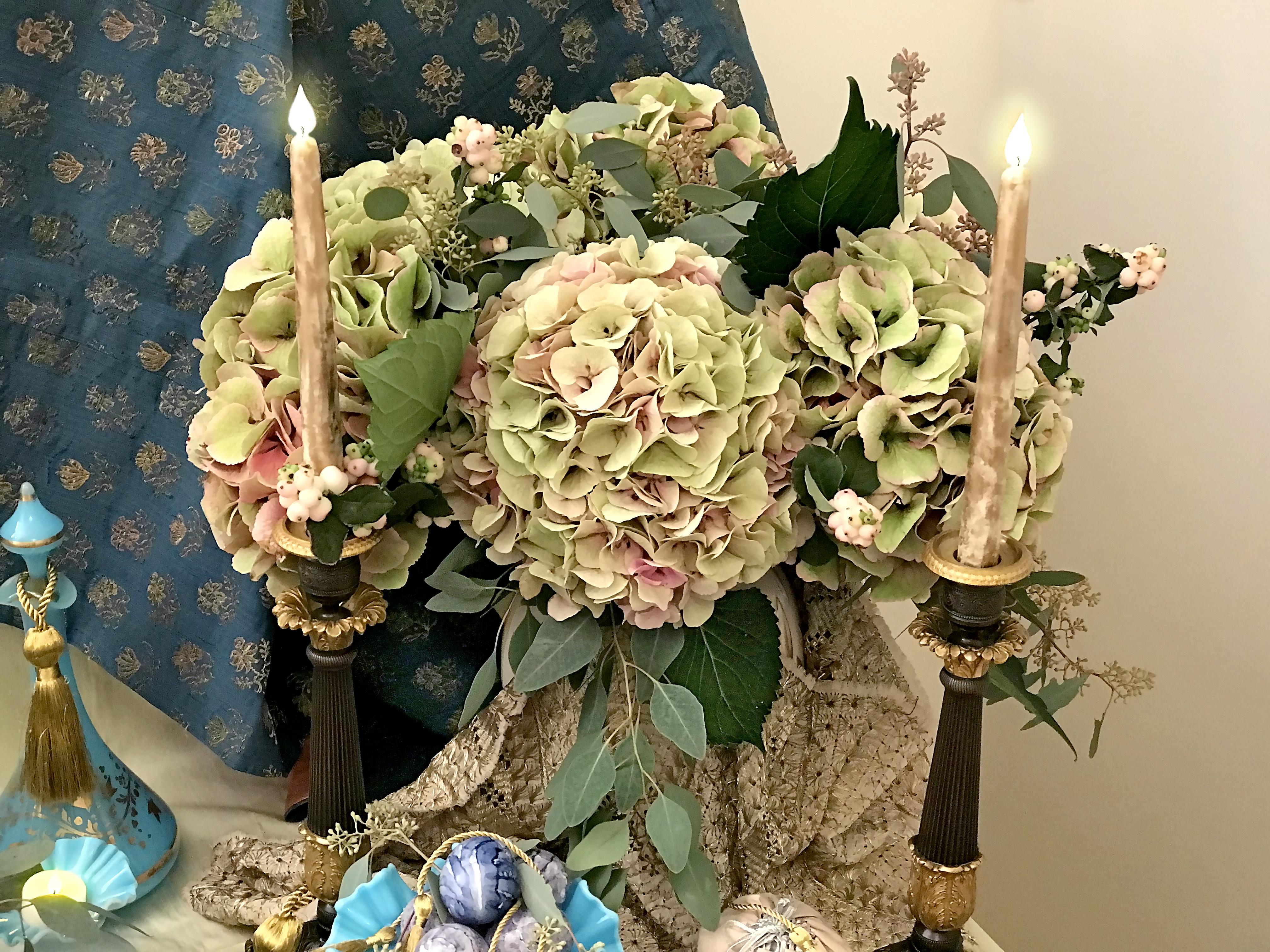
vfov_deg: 25.7
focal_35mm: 57
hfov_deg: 33.8
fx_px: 2091
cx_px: 635
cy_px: 476
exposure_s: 1/50
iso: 640
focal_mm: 6.6
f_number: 2.8
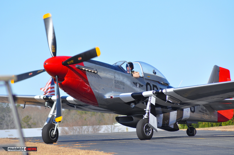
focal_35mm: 315
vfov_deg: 4.4
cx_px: 117
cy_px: 78
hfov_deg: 6.5
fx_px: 2045
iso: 400
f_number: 5
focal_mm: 210
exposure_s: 1/1600
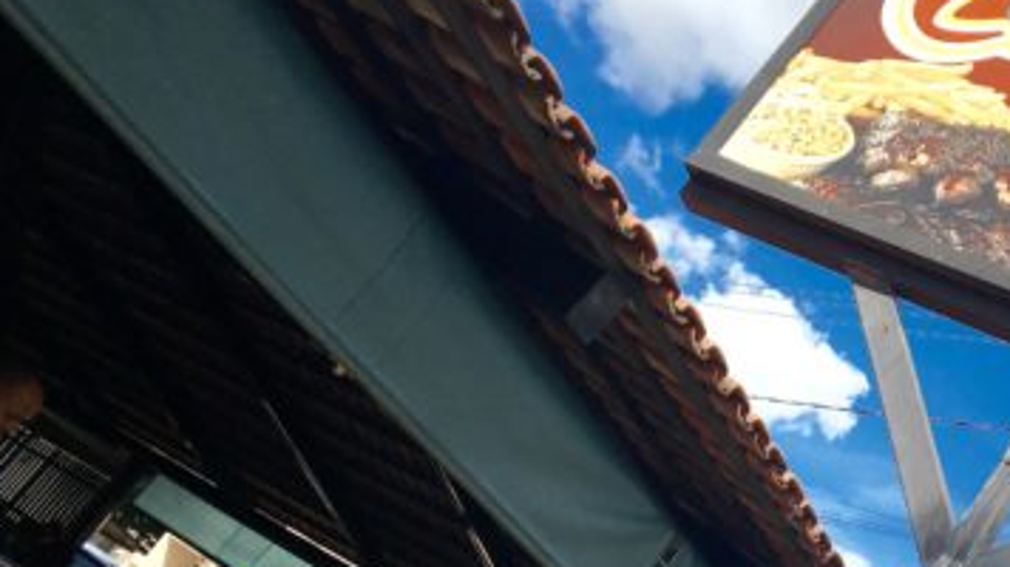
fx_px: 1473
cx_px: 854
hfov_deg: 36.2
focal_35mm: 55
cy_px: 486
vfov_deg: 21.4
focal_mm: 4.15
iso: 25
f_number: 2.2
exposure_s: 1/1637
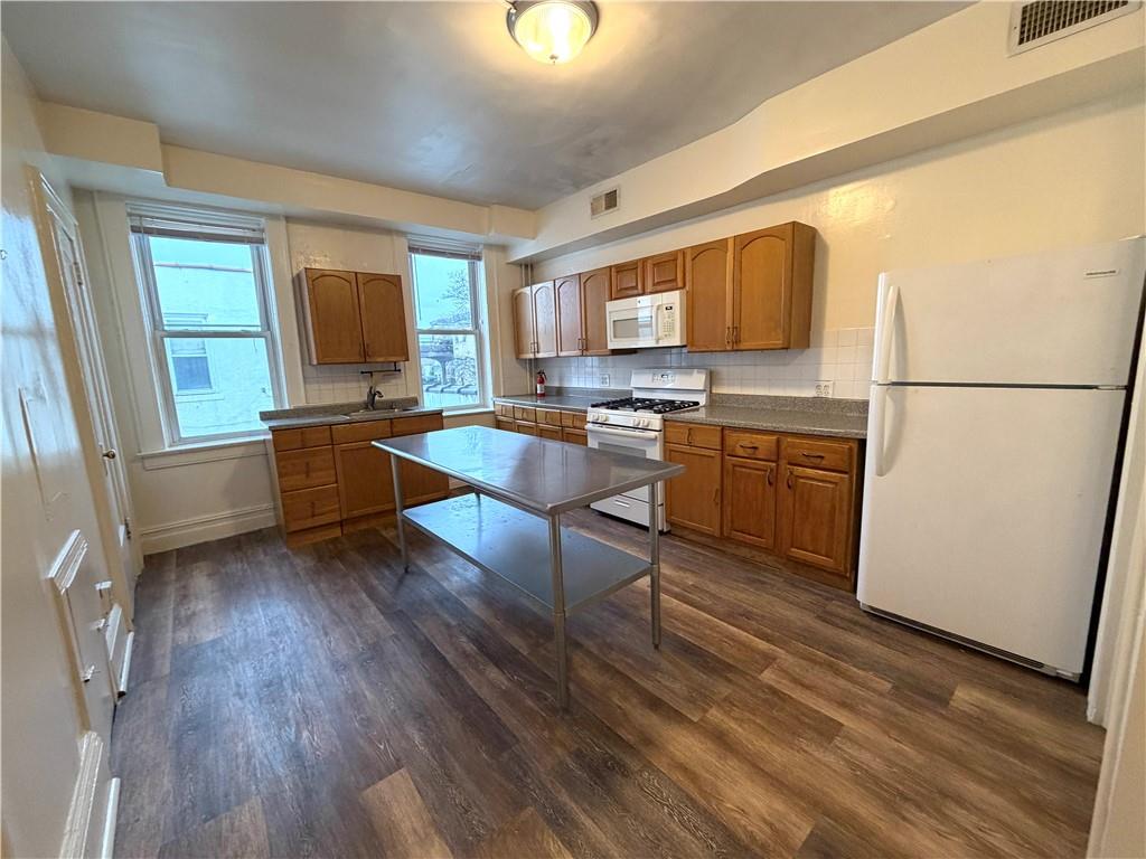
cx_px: 573
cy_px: 430
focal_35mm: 14
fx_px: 463
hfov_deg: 102.1
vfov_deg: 85.7
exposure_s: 1/60
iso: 250
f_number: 2.2
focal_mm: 2.22
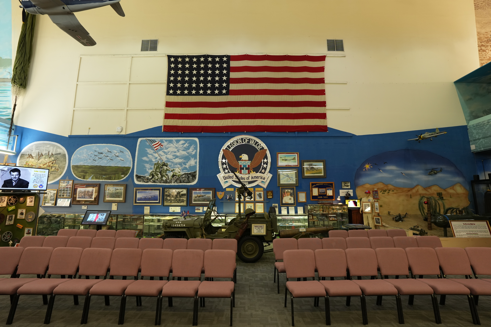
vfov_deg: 73.7
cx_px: 246
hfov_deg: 96.7
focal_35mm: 16
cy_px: 164
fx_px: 218
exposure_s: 1/30
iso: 640
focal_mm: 16
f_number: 4
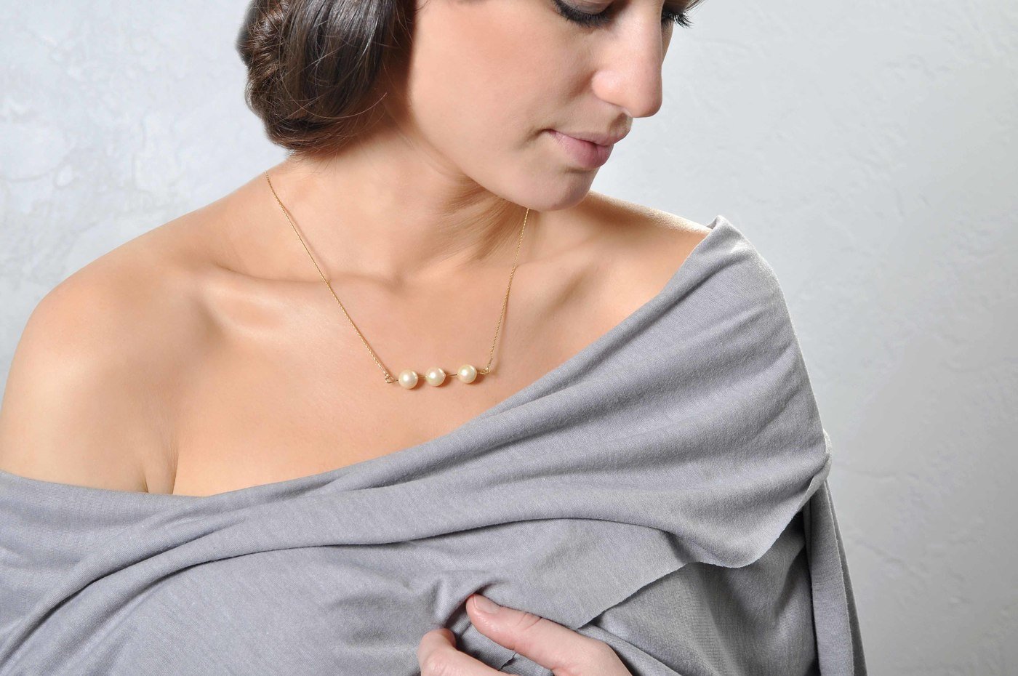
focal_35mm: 63
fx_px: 1779
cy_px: 338
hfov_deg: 31.9
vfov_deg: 21.5
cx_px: 509
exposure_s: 1/125
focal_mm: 42
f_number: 9
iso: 200
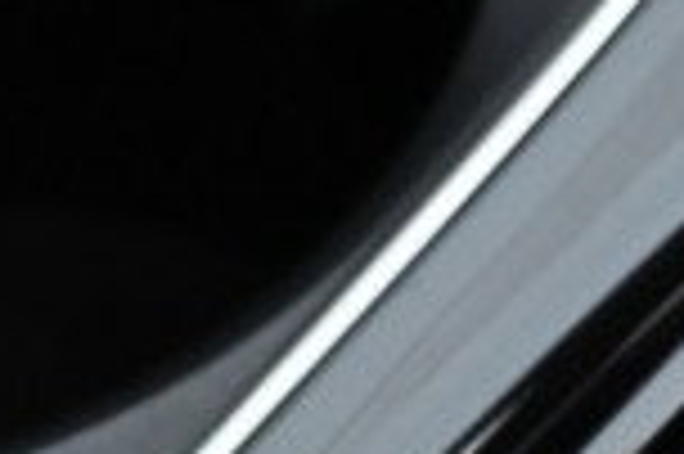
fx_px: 6889
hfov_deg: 5.6
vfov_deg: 3.7
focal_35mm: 363
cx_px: 1188
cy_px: 942
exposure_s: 1/45
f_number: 5.6
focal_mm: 33.5
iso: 560
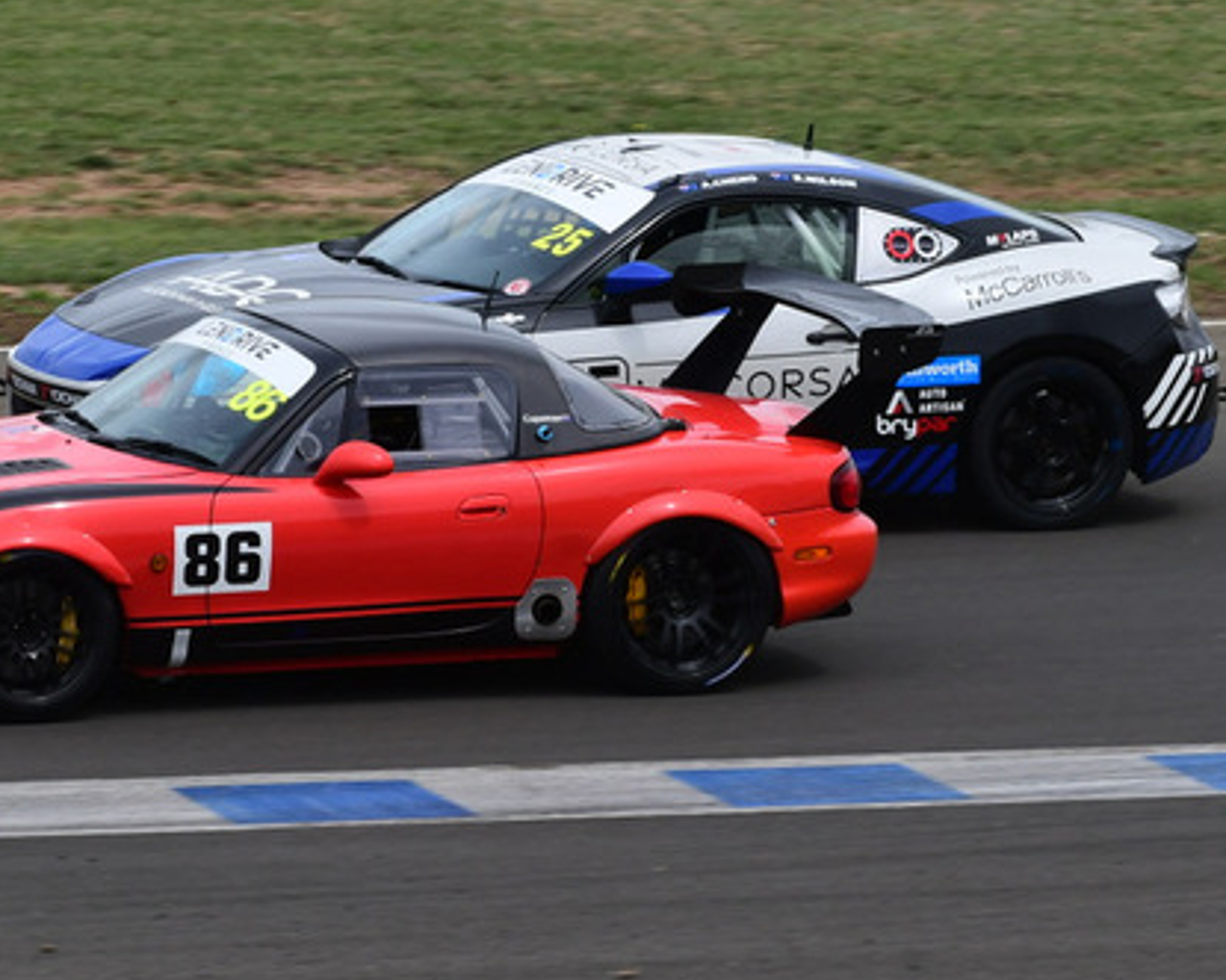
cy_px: 251
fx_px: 22678
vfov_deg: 2.5
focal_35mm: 625
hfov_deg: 3.1
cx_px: 343
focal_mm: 230
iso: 400
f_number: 11
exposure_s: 1/640
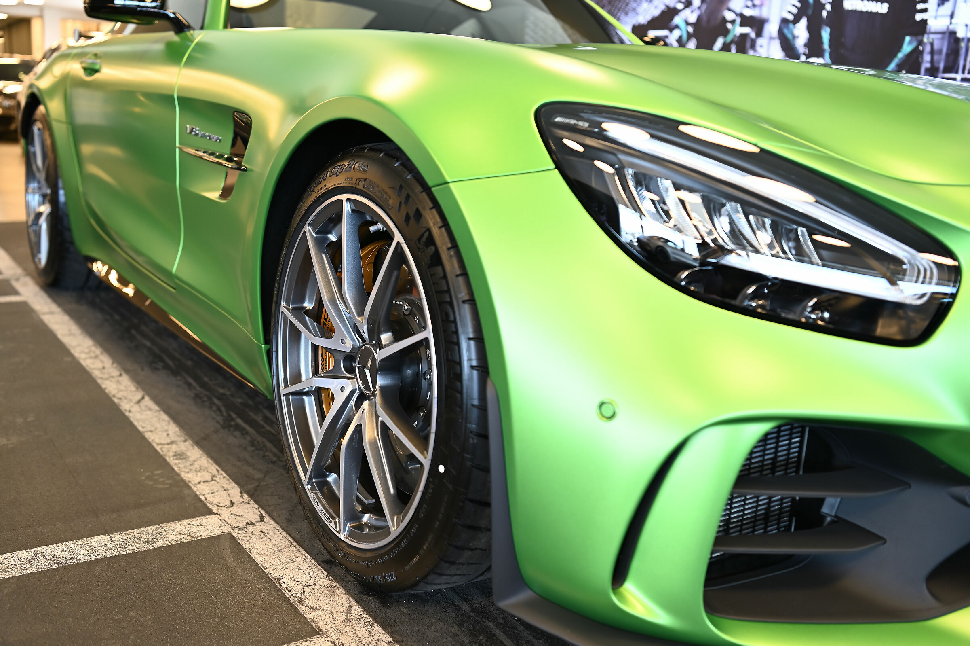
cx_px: 485
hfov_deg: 54.5
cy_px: 323
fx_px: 942
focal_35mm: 35
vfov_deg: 37.8
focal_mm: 35
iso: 360
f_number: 3.2
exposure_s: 1/80
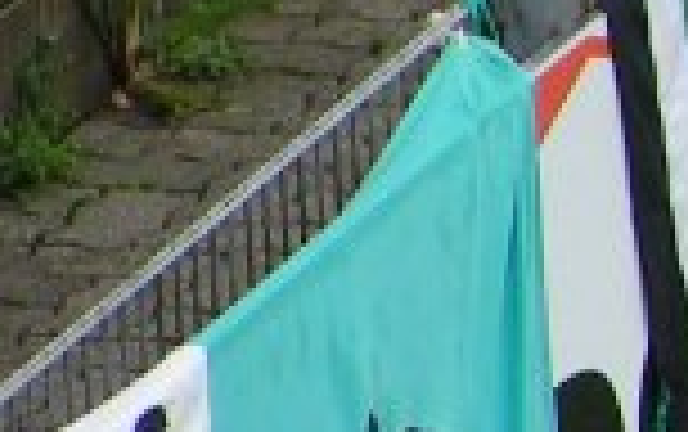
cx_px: 1722
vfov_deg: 1.0
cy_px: -90
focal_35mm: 1365
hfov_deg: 1.5
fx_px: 25622
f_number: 4.5
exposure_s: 1/400
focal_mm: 37.8
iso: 50
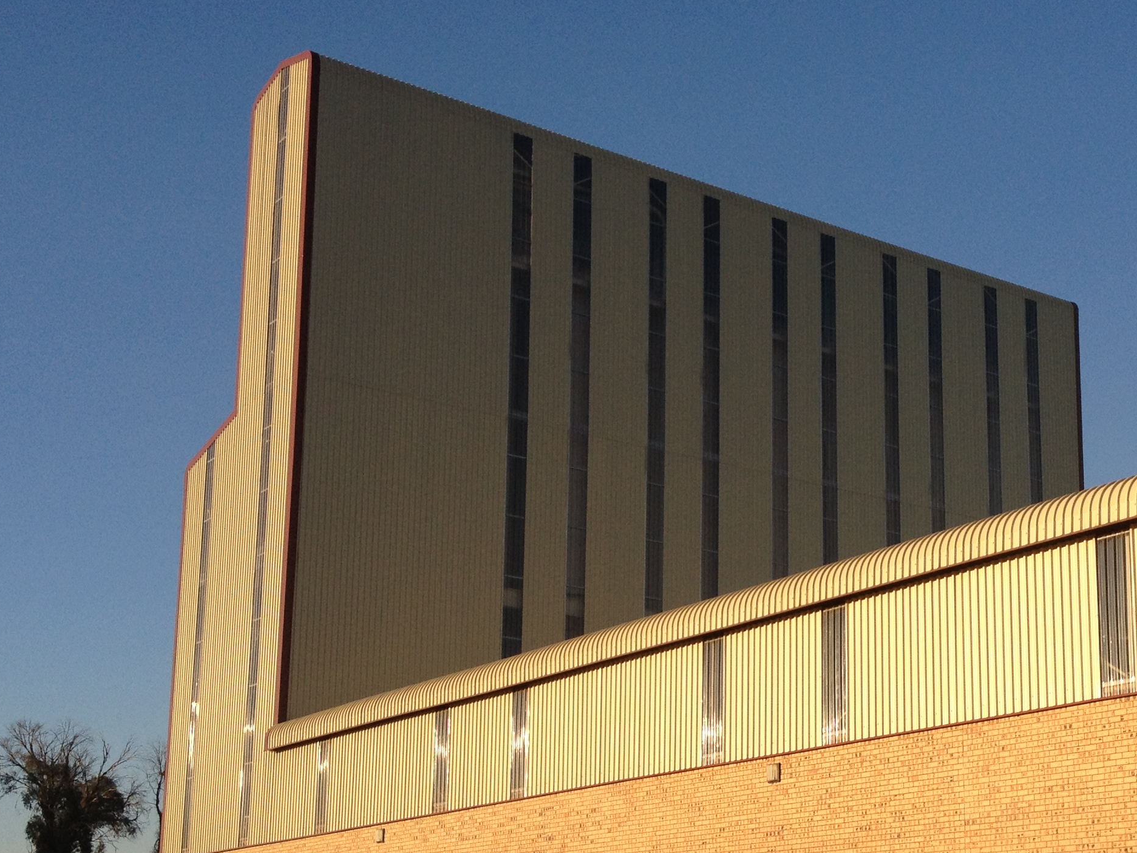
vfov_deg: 23.8
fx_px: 2004
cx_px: 826
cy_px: 613
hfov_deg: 31.2
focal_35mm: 61
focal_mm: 4.28
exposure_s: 1/1227
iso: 50
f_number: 2.4
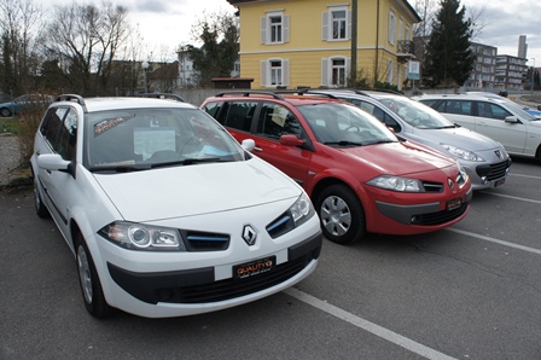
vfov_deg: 47.9
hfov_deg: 67.4
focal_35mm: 27
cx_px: 270
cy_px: 180
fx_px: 405
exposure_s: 1/200
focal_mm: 18
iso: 200
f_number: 7.1
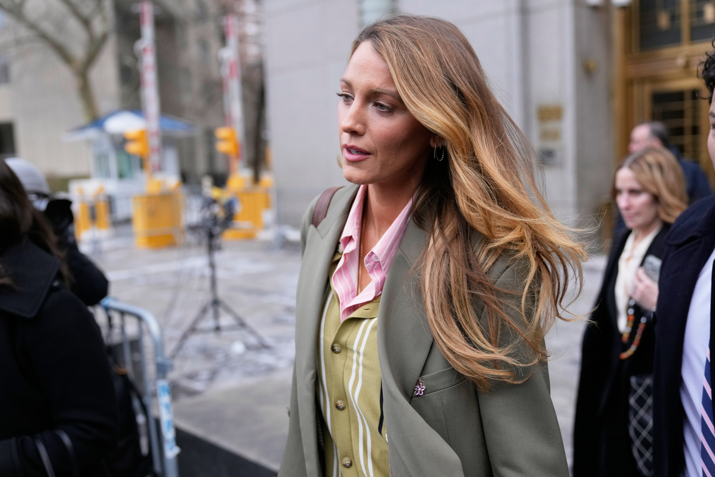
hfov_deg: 51.9
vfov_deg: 35.9
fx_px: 735
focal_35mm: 37
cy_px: 238
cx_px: 358
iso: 800
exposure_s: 1/1600
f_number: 2.8
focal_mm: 37
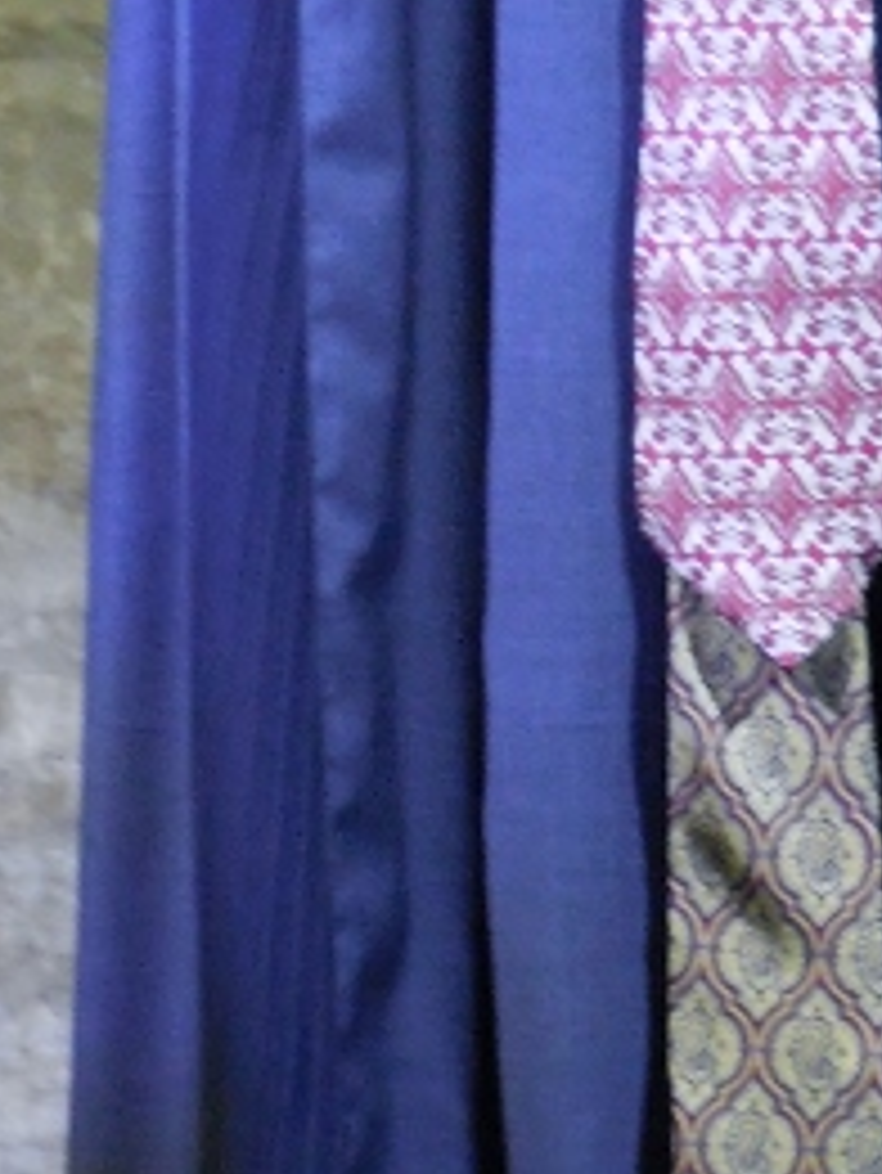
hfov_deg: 4.1
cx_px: 835
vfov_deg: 5.4
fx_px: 12390
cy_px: 139
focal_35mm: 365
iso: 800
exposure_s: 1/4
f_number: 5.4
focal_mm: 26.8
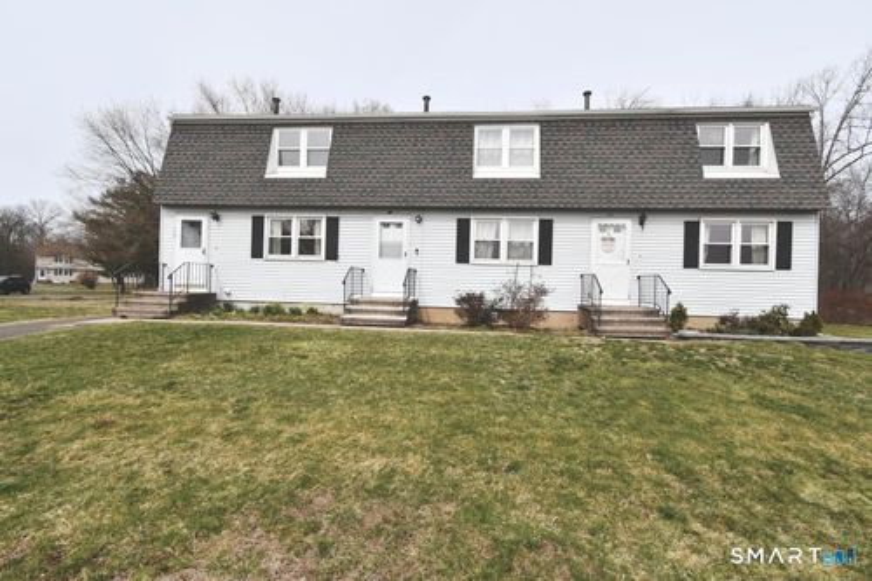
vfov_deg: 77.3
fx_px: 363
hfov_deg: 100.4
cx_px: 436
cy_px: 290
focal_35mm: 15
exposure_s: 1/250
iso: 100
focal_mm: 10
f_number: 8
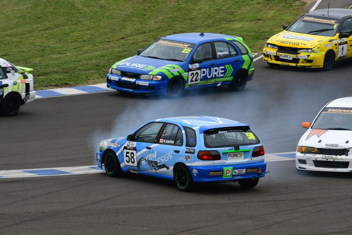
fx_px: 3961
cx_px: 176
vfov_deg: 3.4
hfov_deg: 5.1
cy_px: 118
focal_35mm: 405
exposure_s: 1/640
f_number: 10
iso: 640
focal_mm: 270
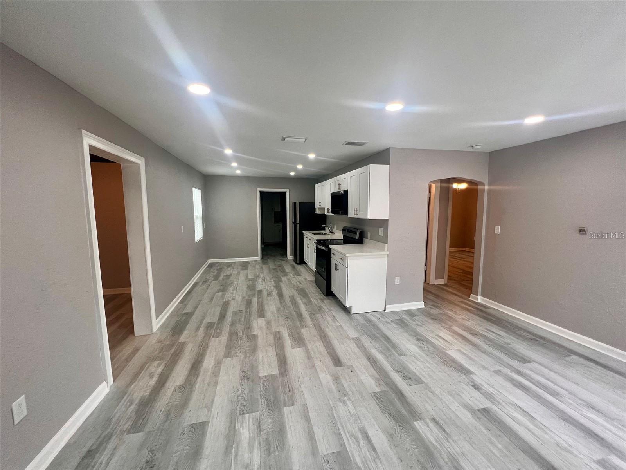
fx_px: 235
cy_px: 235
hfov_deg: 106.2
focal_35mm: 13
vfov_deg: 89.9
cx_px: 313
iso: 125
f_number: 1.8
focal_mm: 1.57
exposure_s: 1/120
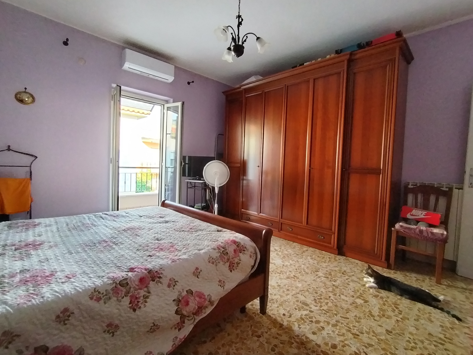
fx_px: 232
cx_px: 236
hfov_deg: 91.0
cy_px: 178
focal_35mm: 17
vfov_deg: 74.7
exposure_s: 1/33.3
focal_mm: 1.42
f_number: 2.2
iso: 233
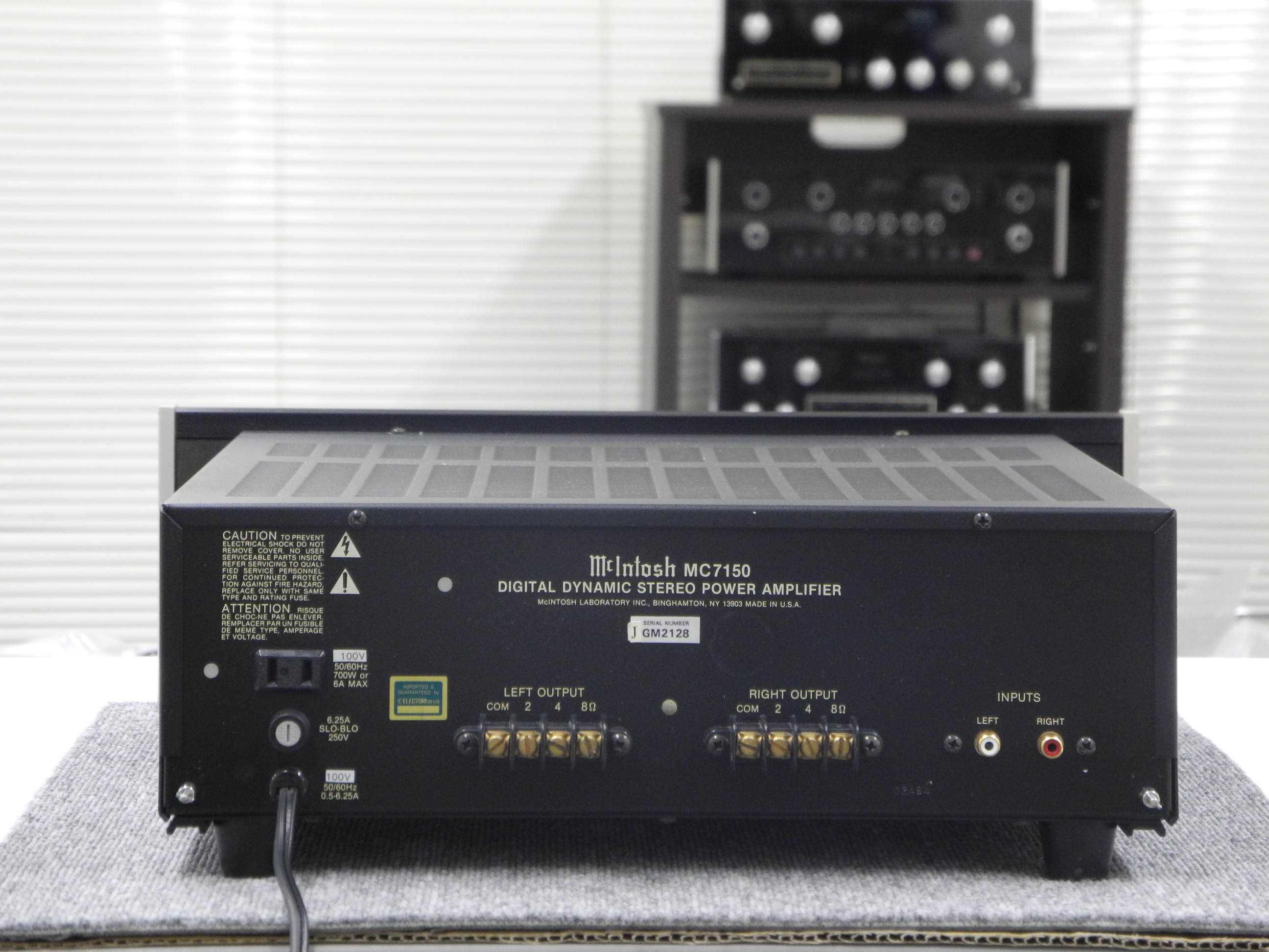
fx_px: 4362
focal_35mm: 119
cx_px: 634
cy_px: 476
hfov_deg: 16.6
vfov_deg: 12.5
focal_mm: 25.4
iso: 400
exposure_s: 1/20
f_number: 4.5
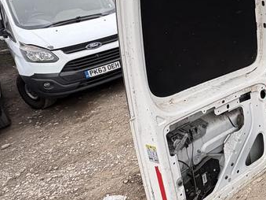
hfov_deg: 44.5
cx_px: 251
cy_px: 66
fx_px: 284
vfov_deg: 38.2
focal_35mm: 37
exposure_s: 1/235
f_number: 2.2
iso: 40
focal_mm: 2.22
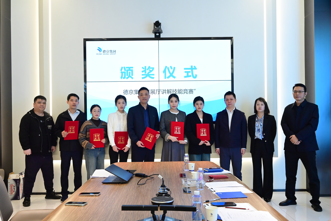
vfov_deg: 35.1
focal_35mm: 38
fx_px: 350
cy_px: 110
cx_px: 166
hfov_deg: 50.7
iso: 5000
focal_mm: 38
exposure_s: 1/100
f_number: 10
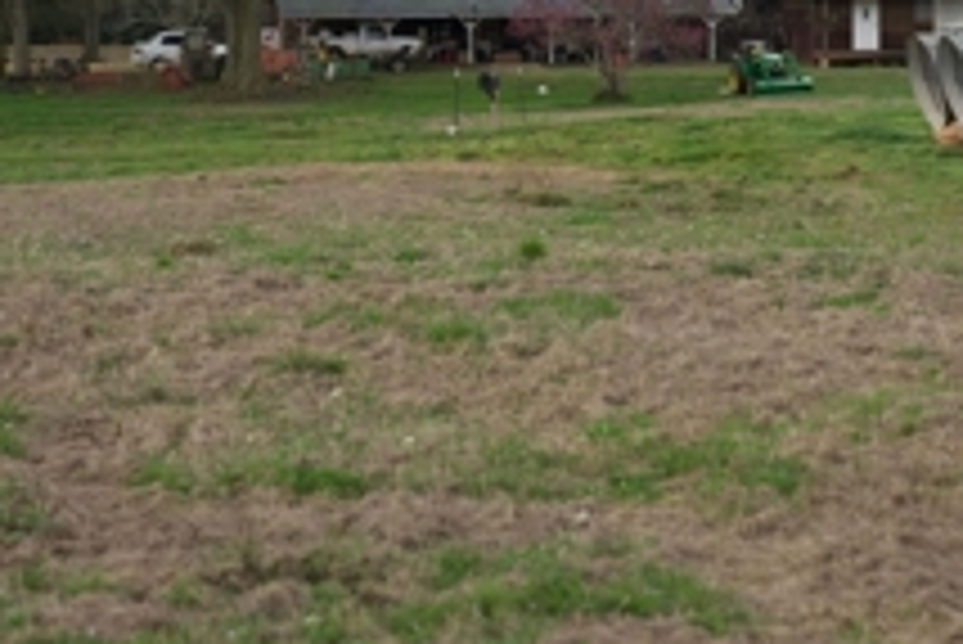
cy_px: 0
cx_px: 720
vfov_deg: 9.3
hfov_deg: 13.9
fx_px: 3935
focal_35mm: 147
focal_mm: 70
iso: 320
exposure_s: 1/800
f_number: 4
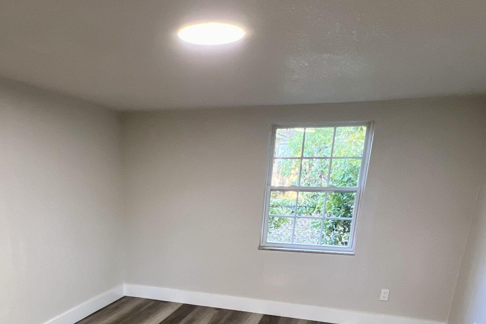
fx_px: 405
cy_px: 314
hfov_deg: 60.1
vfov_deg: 39.2
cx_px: 152
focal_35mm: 30
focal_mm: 1.57
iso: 100
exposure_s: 1/30
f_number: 1.8
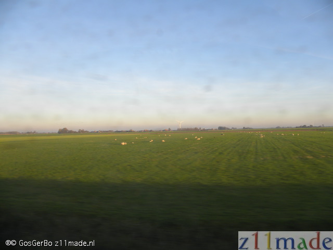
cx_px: 166
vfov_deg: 53.1
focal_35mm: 26
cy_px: 125
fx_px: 250
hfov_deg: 67.3
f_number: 3.2
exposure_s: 1/81.7
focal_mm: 4.6
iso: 64
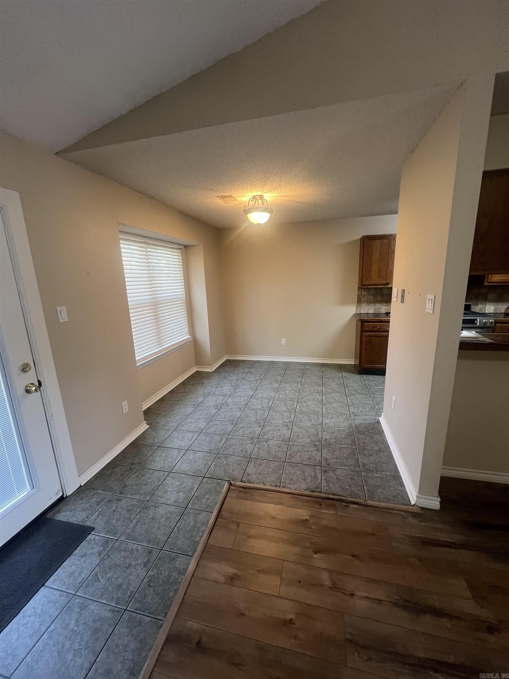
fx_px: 255
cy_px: 340
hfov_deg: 89.9
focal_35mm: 13
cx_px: 254
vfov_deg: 106.2
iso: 160
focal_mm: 1.57
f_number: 1.8
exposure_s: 1/60
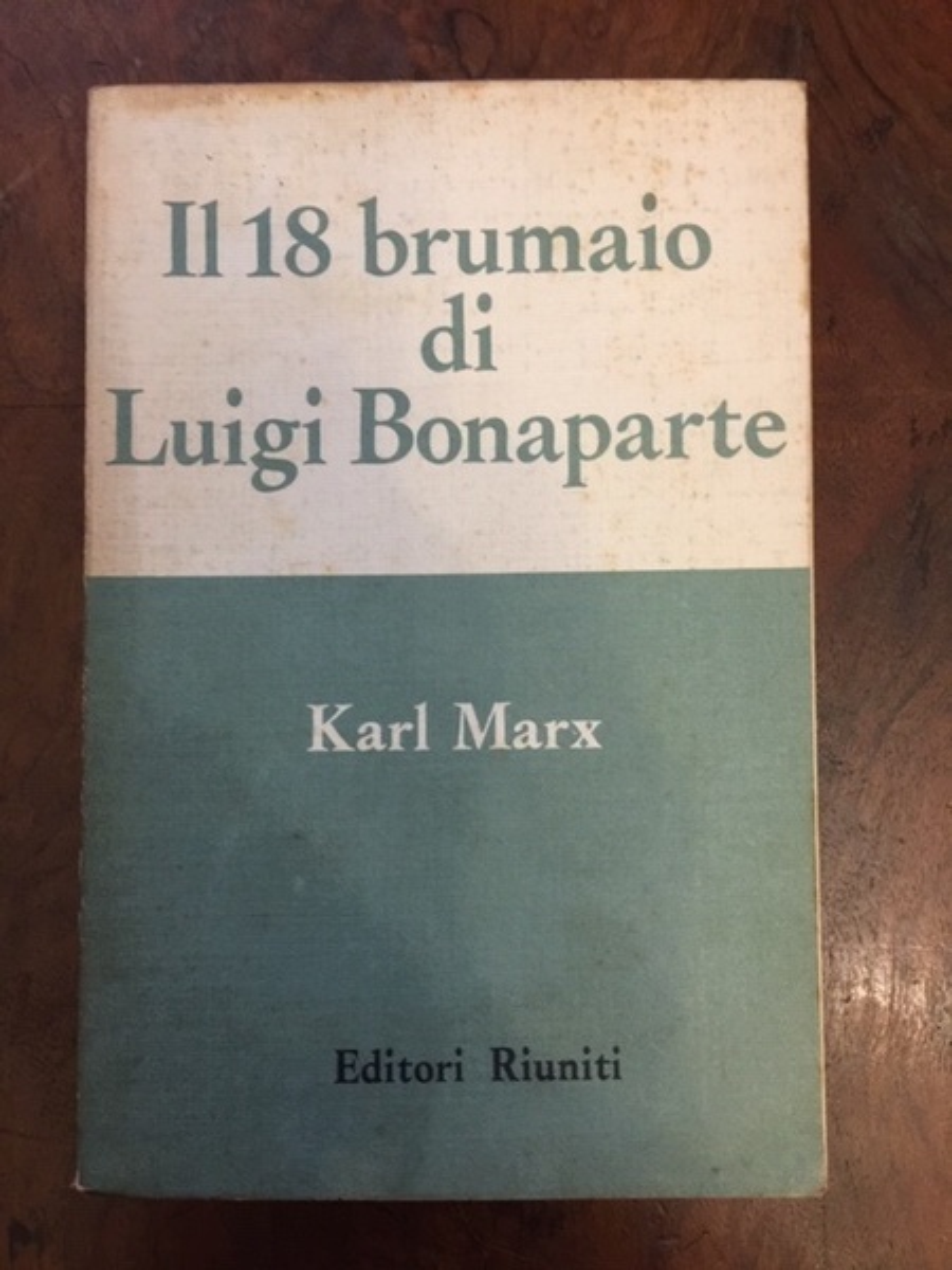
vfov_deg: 61.7
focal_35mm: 29
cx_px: 476
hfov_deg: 48.2
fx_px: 1063
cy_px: 635
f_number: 2.2
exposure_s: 1/10
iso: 125
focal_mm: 4.15
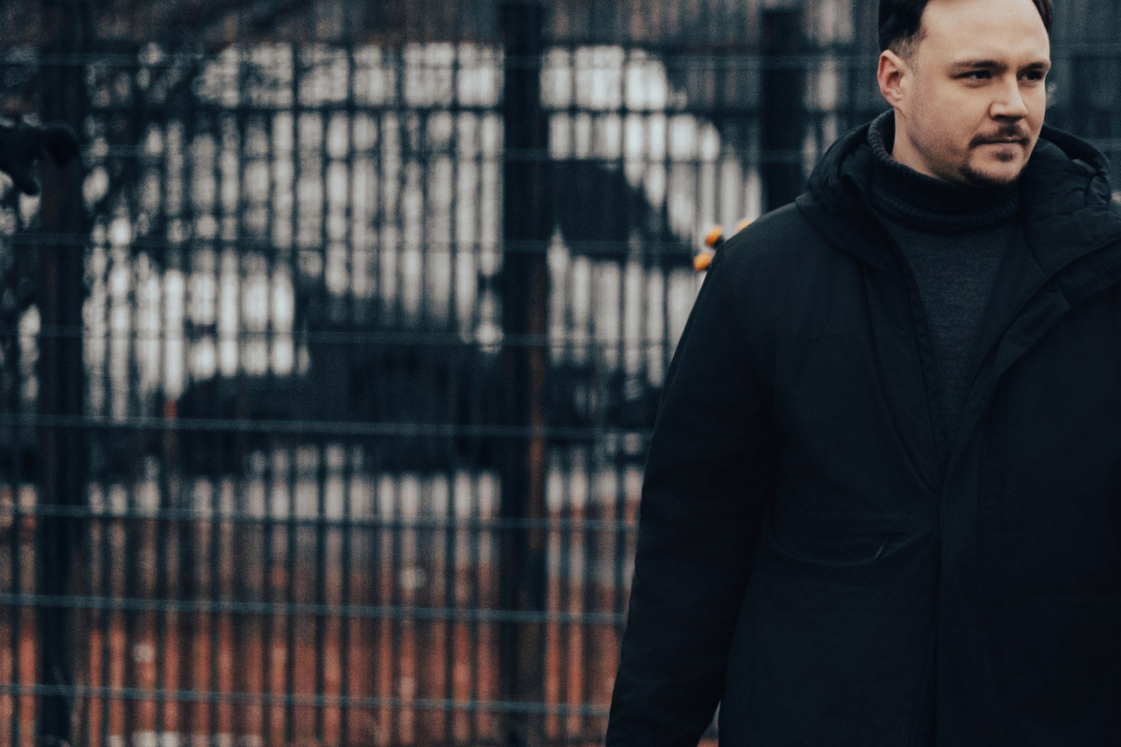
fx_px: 14913
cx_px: 767
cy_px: 491
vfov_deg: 2.9
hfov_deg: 4.3
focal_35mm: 479
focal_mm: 240
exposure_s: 1/250
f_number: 6.3
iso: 3200
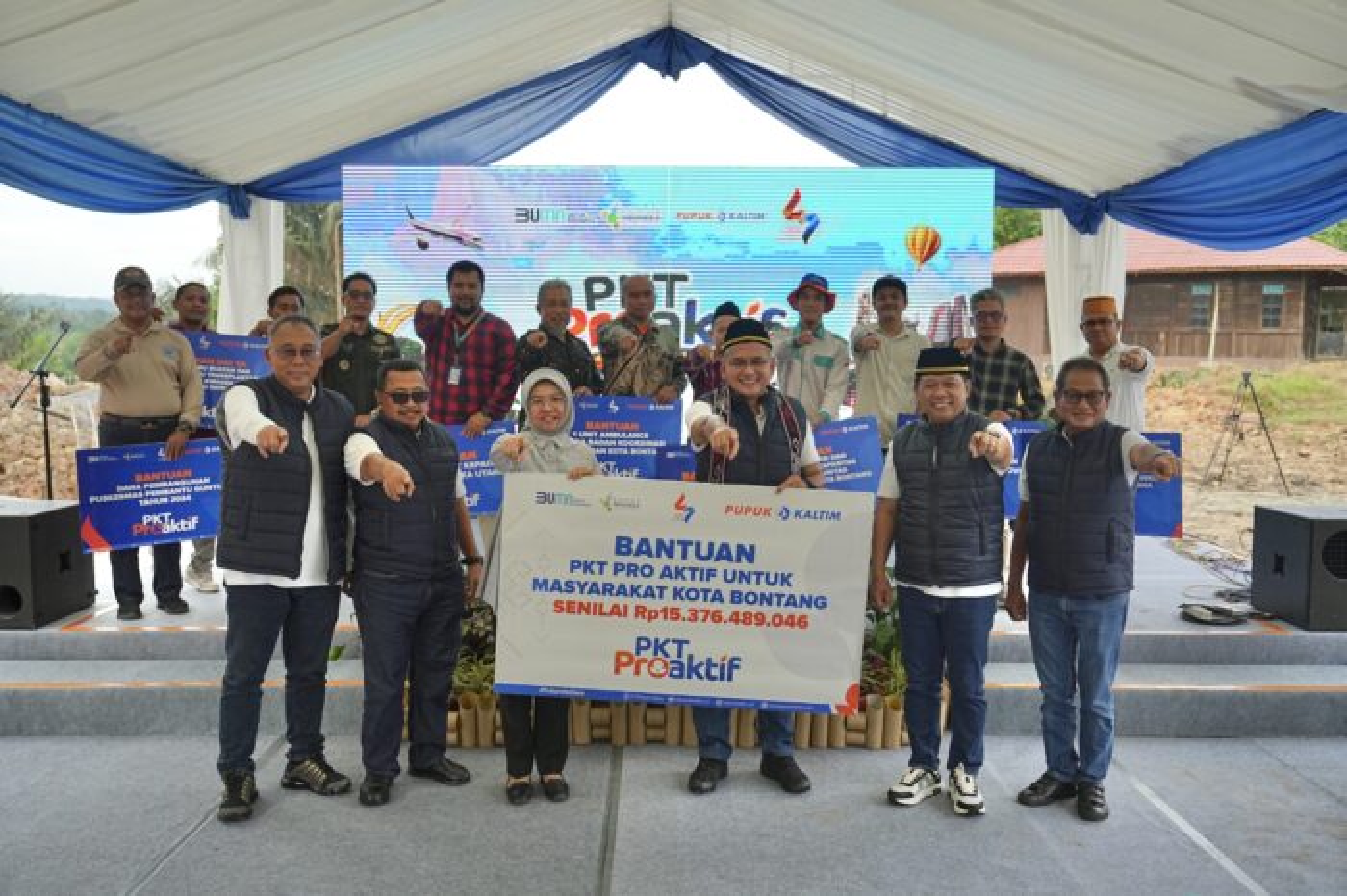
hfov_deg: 60.3
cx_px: 674
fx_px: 1159
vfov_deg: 42.3
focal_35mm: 31
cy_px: 448
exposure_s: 1/1250
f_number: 2.8
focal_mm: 31
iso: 400
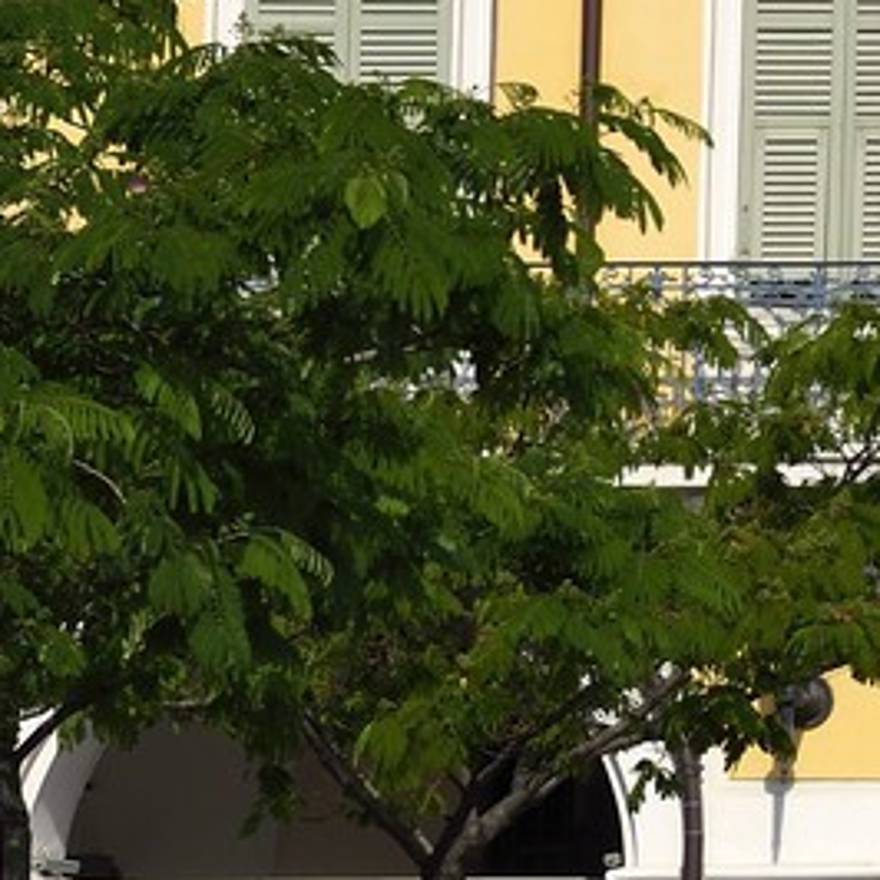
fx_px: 8830
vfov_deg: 5.7
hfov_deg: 5.4
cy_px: 218
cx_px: 2528
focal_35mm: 307
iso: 200
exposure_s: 1/500
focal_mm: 60
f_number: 10
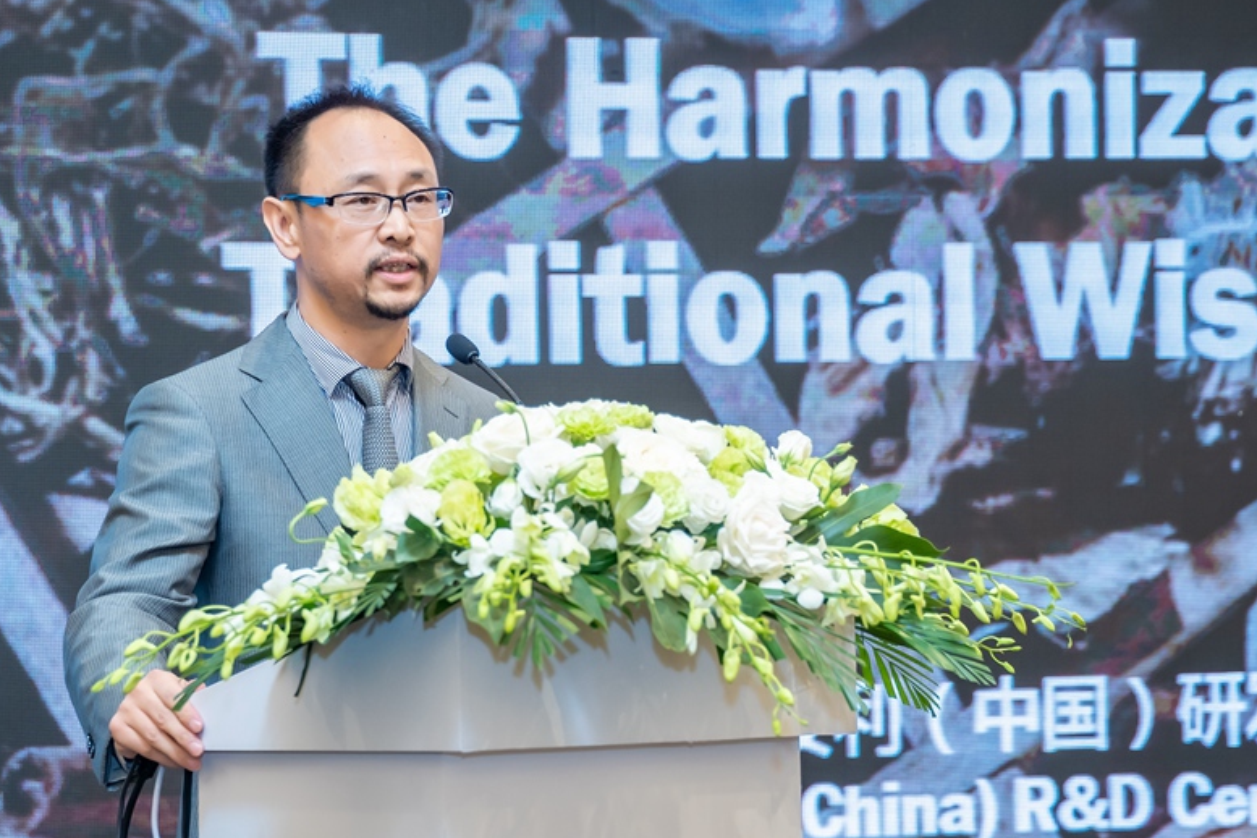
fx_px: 3666
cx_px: 581
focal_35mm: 105
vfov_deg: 13.0
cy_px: 566
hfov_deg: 19.5
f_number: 4
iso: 1000
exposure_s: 1/125
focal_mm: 68
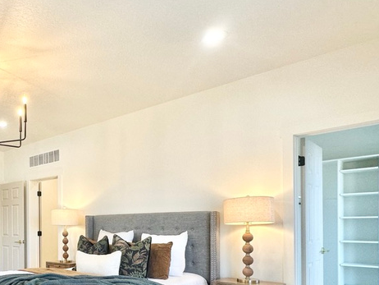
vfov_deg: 43.5
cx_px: 17
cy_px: 225
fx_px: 340
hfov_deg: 49.7
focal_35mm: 31
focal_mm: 2.22
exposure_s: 1/120
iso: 100
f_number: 2.2
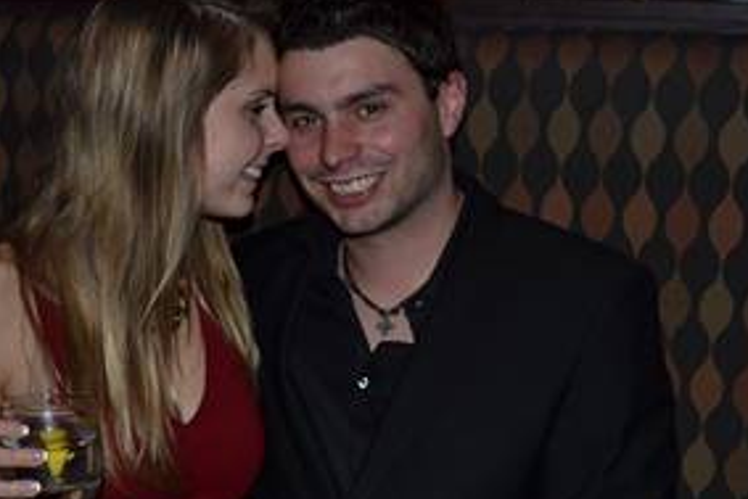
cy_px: 426
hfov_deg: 28.7
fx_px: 1455
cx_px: 272
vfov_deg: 19.2
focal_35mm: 70
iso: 200
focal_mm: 24
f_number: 4
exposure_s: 1/4
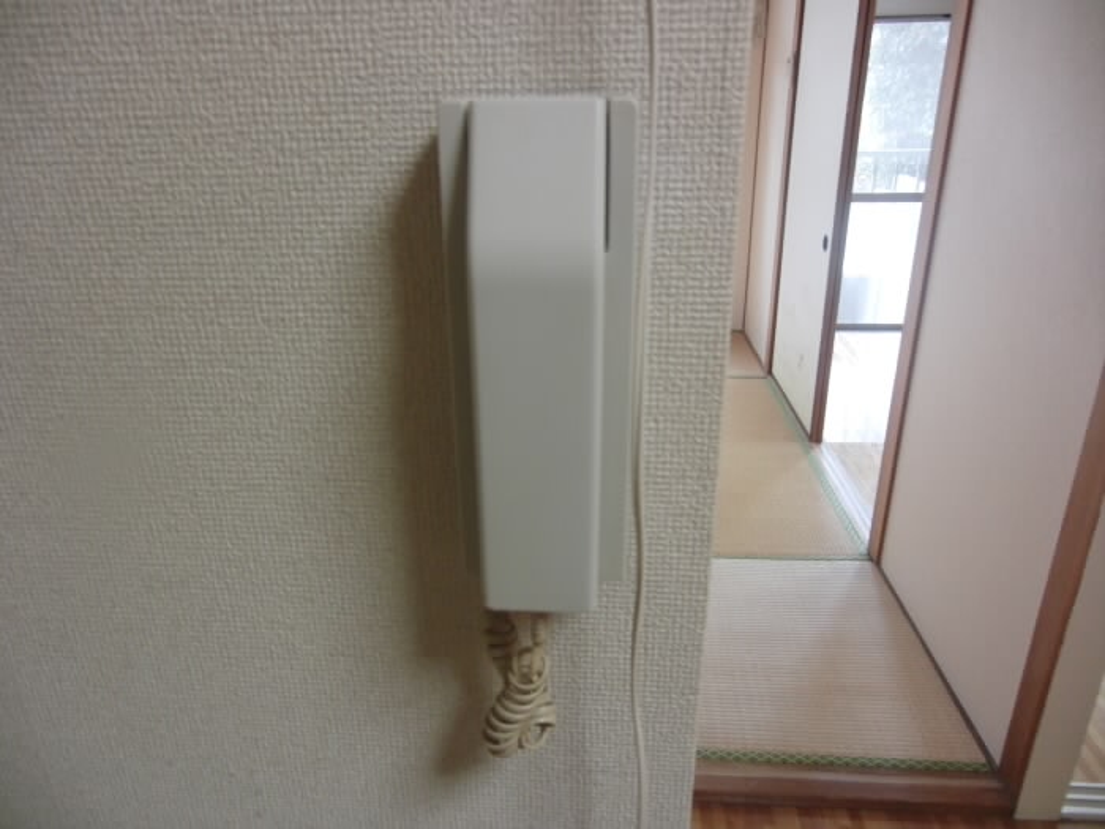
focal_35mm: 24
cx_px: 552
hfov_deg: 71.6
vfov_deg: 56.8
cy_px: 414
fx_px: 766
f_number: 3.2
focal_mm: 4.3
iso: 200
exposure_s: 1/60
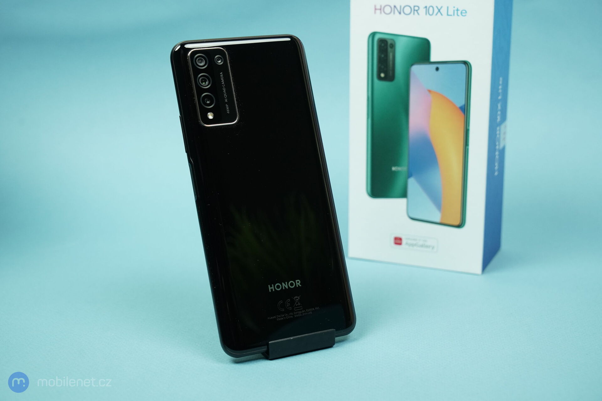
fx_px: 920
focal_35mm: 55
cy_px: 200
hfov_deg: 36.2
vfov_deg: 24.6
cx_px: 301
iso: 2500
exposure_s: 1/200
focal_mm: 55
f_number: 6.3
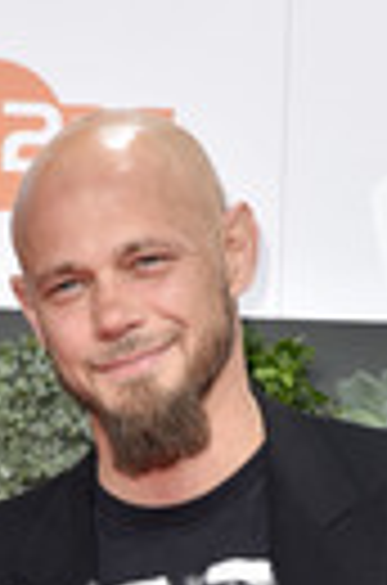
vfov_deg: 5.5
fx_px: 5998
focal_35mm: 370
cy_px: 896
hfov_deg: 3.7
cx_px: 194
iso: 400
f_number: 6.3
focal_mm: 120
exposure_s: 1/160
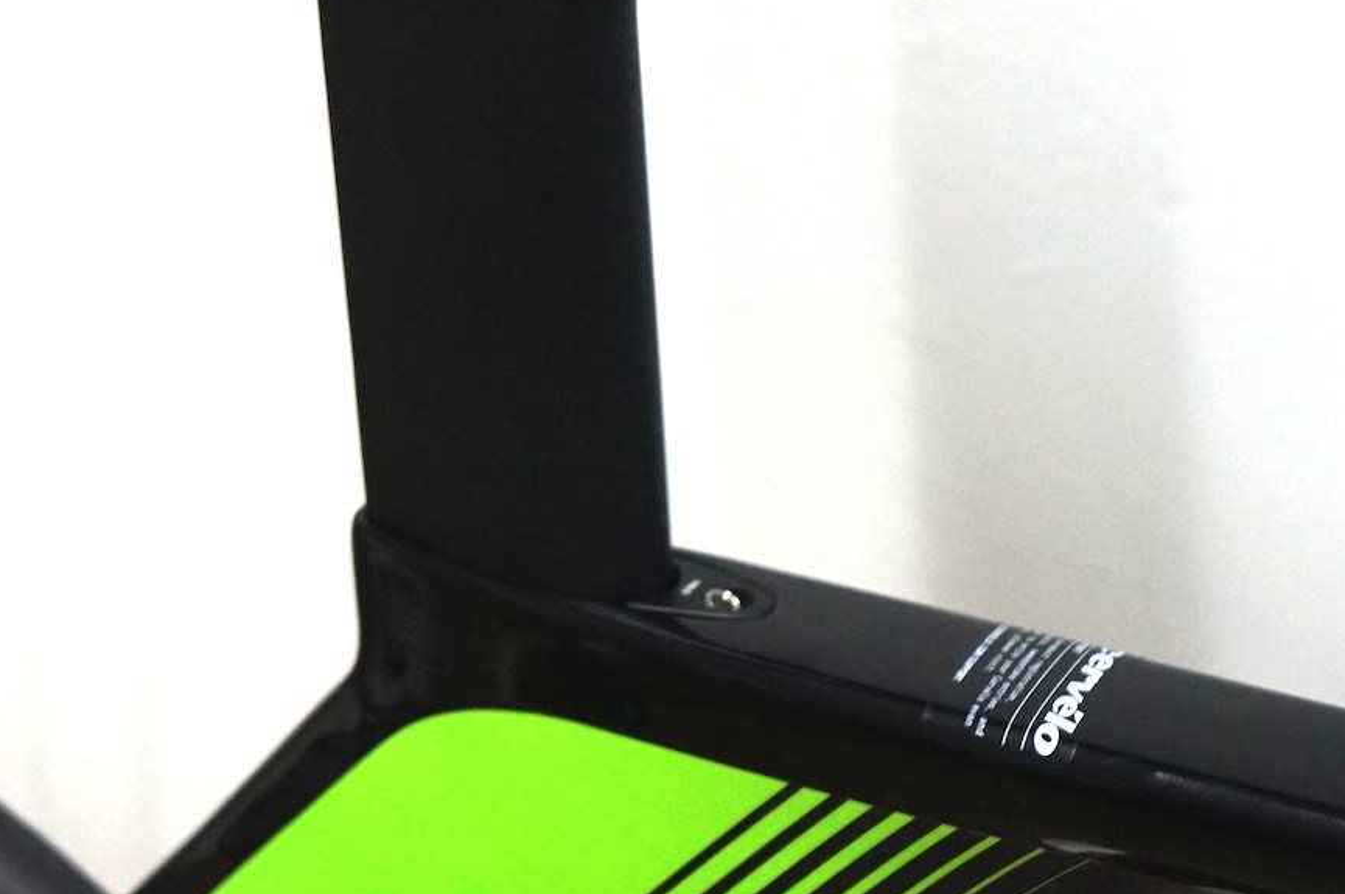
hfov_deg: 20.2
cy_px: -83
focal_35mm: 101
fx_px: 3770
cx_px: 501
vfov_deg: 13.3
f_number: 4.5
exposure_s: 1/160
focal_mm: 46
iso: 2000
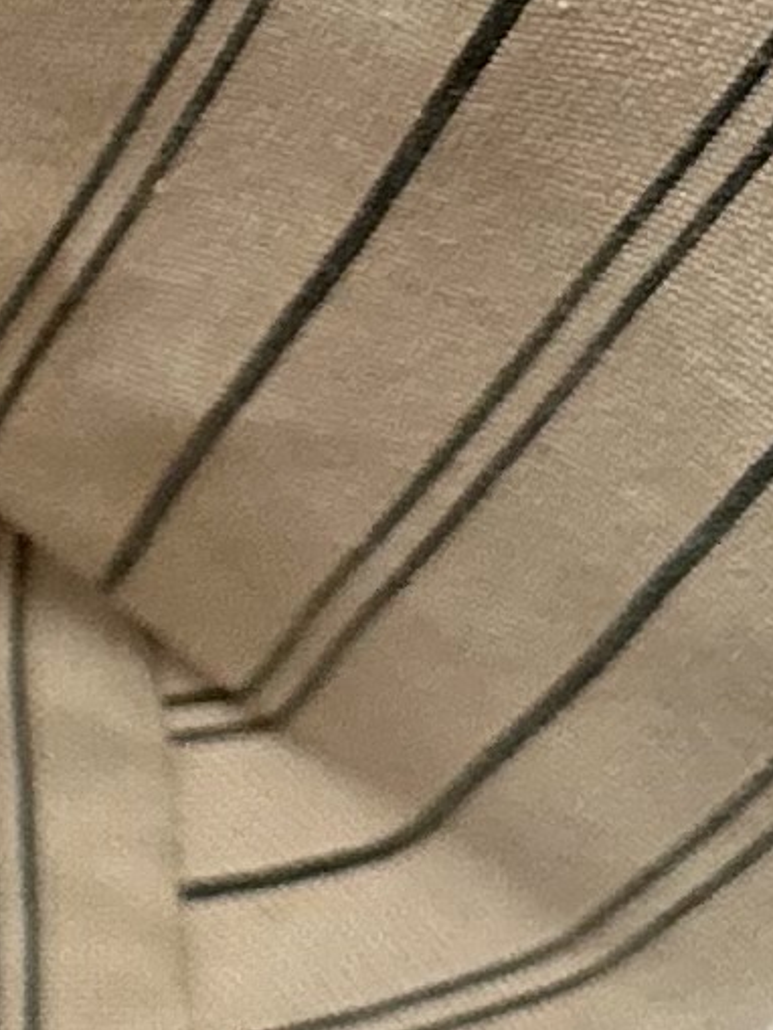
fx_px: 5655
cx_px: -1894
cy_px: 532
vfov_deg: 10.4
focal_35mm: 190
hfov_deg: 6.7
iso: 1000
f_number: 1.78
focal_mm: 6.86
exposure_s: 1/40
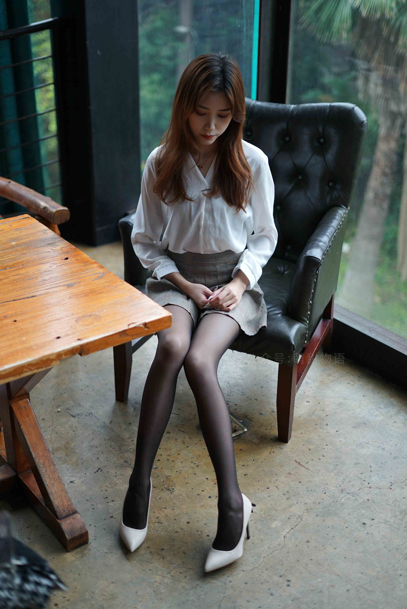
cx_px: 204
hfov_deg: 27.0
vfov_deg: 39.6
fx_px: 847
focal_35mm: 50
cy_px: 304
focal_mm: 50
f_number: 1.8
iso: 200
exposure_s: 1/200
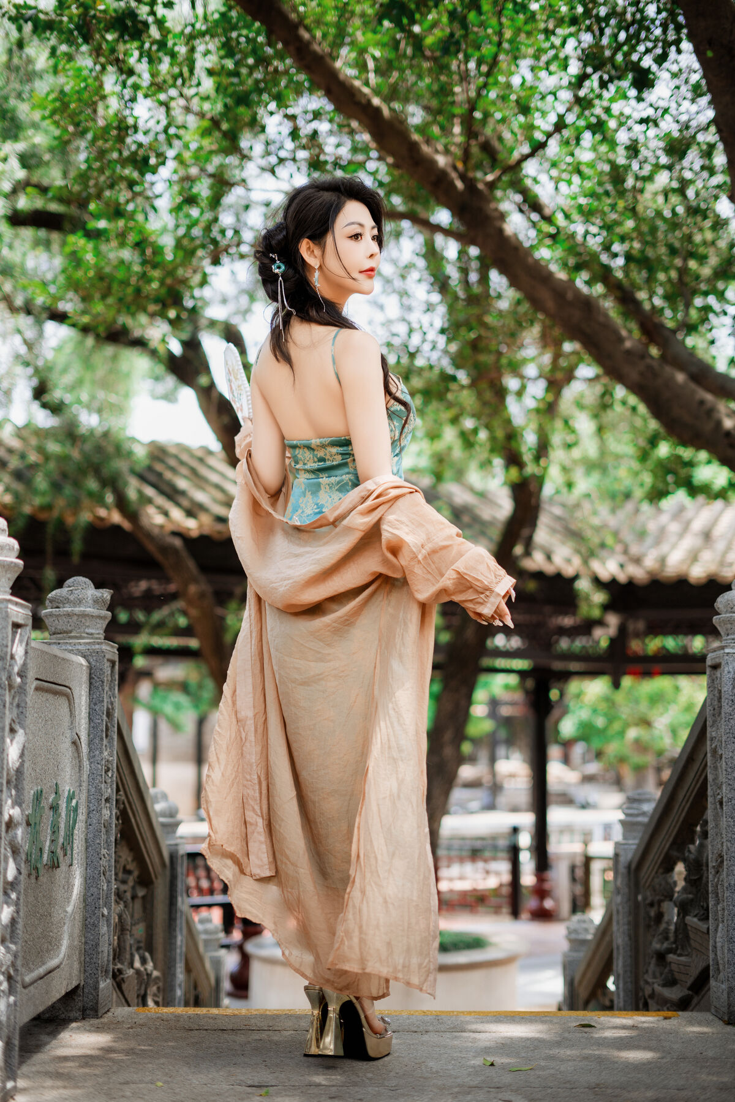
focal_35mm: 50
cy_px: 551
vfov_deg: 39.6
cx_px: 368
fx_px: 1531
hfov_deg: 27.0
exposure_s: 1/320
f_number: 2
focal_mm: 50
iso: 100
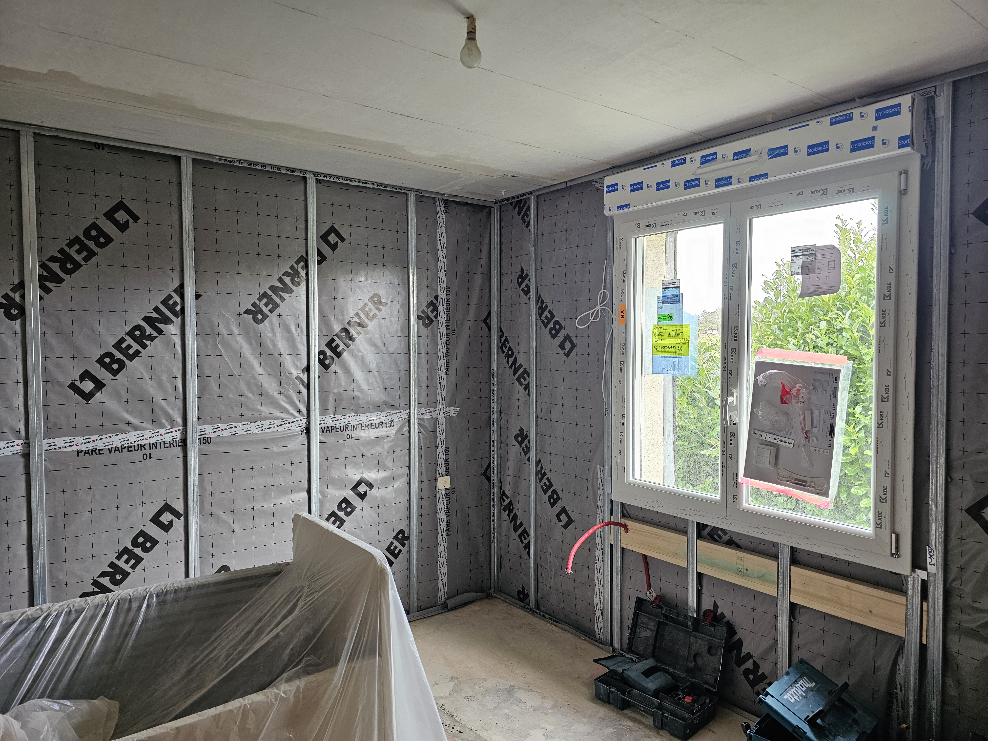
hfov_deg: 73.9
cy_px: 370
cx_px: 494
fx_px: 656
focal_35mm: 23
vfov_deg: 58.9
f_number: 1.7
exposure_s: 1/100
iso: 250
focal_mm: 6.3
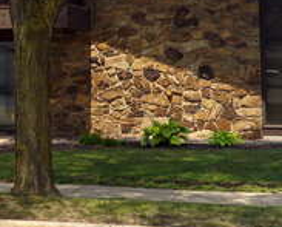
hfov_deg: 14.6
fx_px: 1079
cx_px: -2
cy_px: -30
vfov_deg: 11.8
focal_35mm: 129
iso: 100
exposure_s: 1/100
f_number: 10
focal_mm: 21
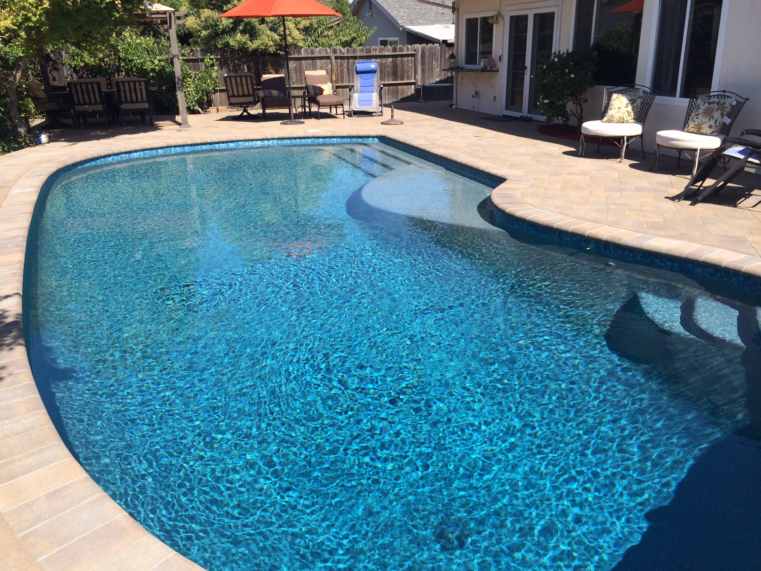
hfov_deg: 60.0
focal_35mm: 30
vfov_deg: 46.8
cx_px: 380
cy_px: 286
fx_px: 660
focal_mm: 4.12
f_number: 2.2
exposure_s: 1/1786
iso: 40
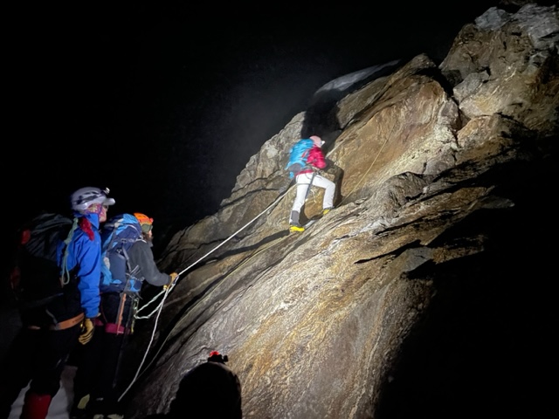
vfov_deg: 53.1
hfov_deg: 67.3
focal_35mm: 26
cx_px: 280
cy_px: 210
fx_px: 420
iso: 2000
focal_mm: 4.2
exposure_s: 1/7
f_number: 1.6
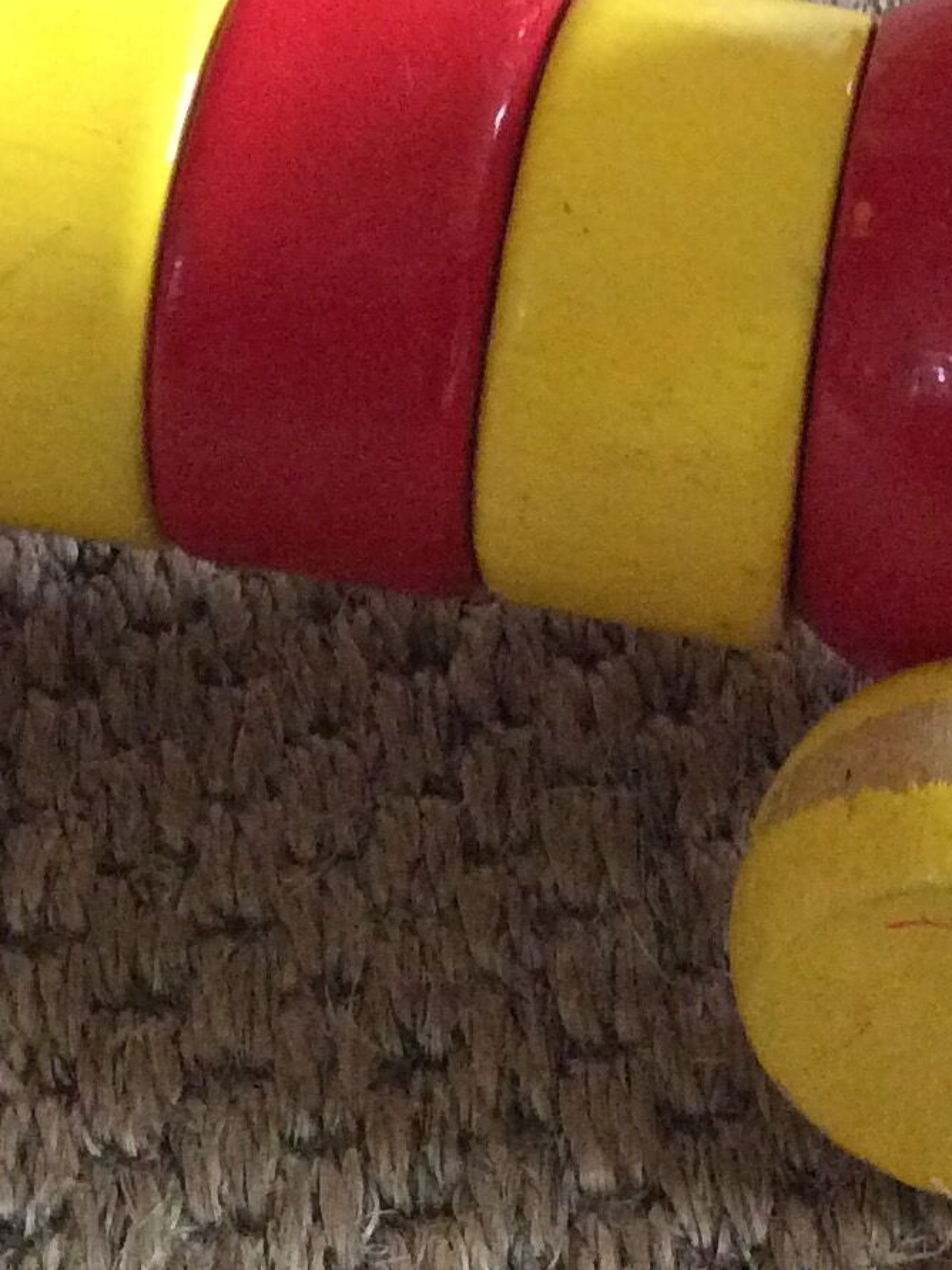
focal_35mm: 93
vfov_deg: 20.6
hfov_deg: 15.8
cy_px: 90
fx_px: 3411
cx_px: 673
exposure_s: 1/17
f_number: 2.4
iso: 400
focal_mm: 3.3
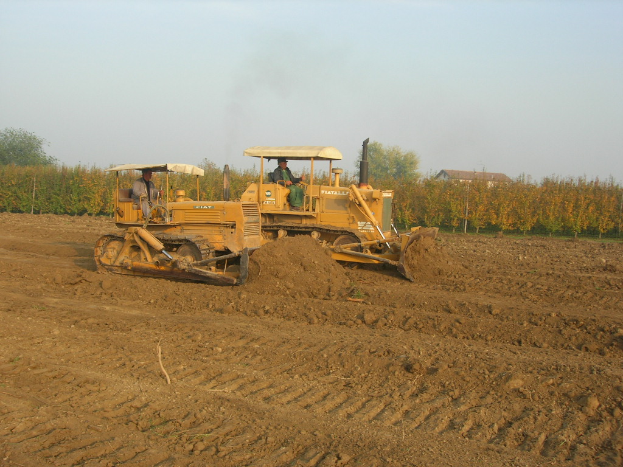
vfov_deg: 37.7
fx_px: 684
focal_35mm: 38
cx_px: 312
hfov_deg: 49.0
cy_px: 234
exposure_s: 1/222
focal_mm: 7.8
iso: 64
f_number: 4.8
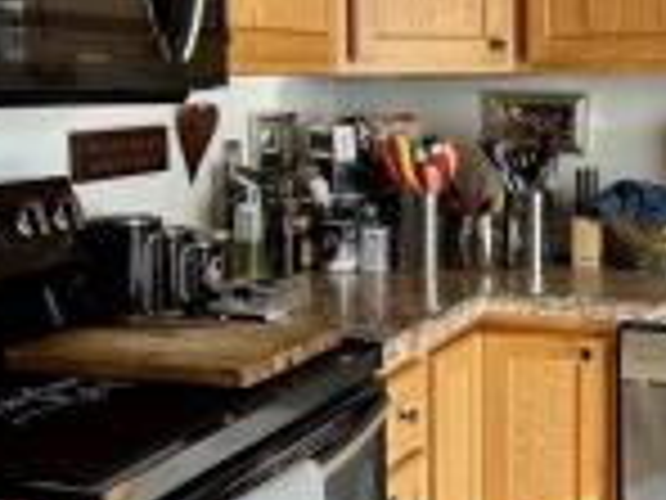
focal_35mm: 65
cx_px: 436
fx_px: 1251
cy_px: 162
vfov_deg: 22.5
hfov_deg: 29.6
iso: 100
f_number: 1.78
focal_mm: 6.86
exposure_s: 1/121
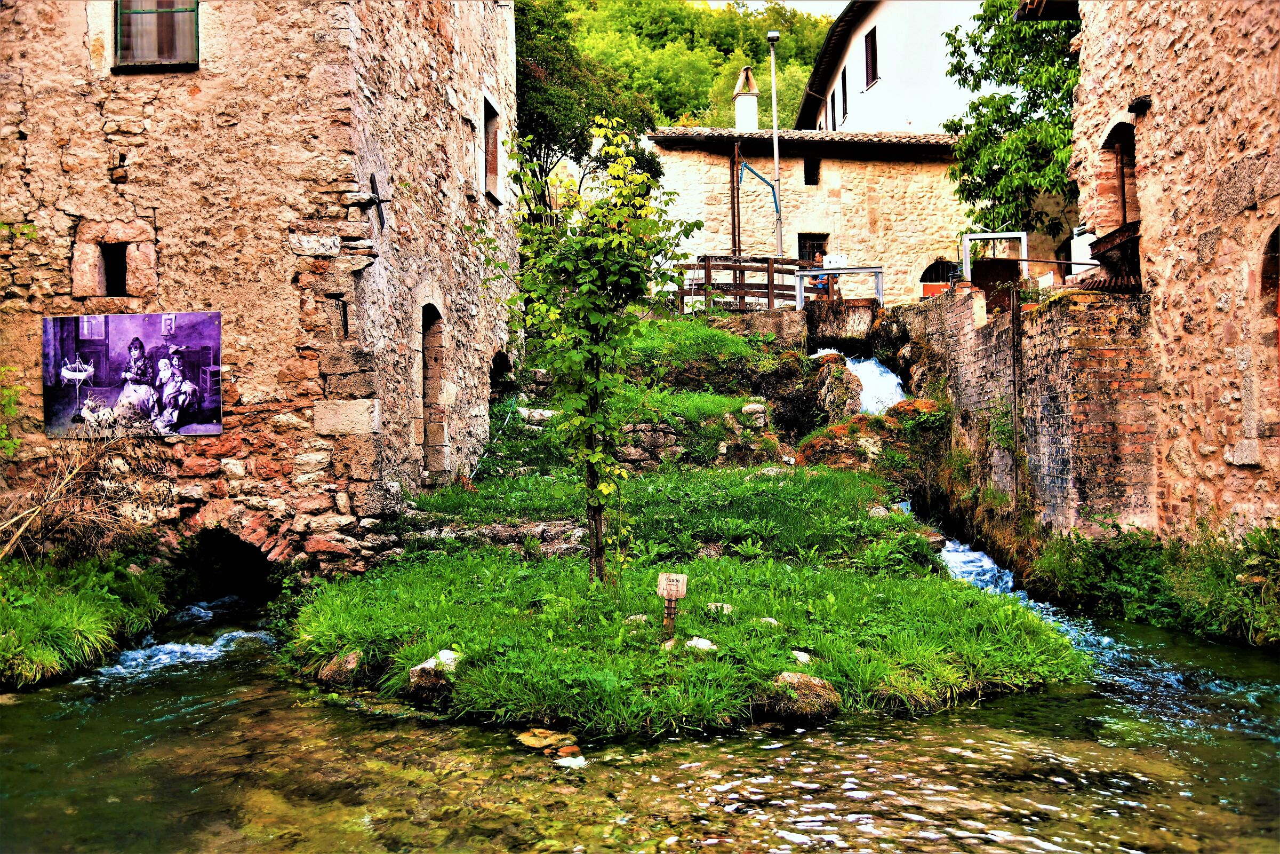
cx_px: 640
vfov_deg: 37.9
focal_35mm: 35
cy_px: 427
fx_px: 1244
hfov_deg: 54.4
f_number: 4
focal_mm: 35
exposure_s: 1/50
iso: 250
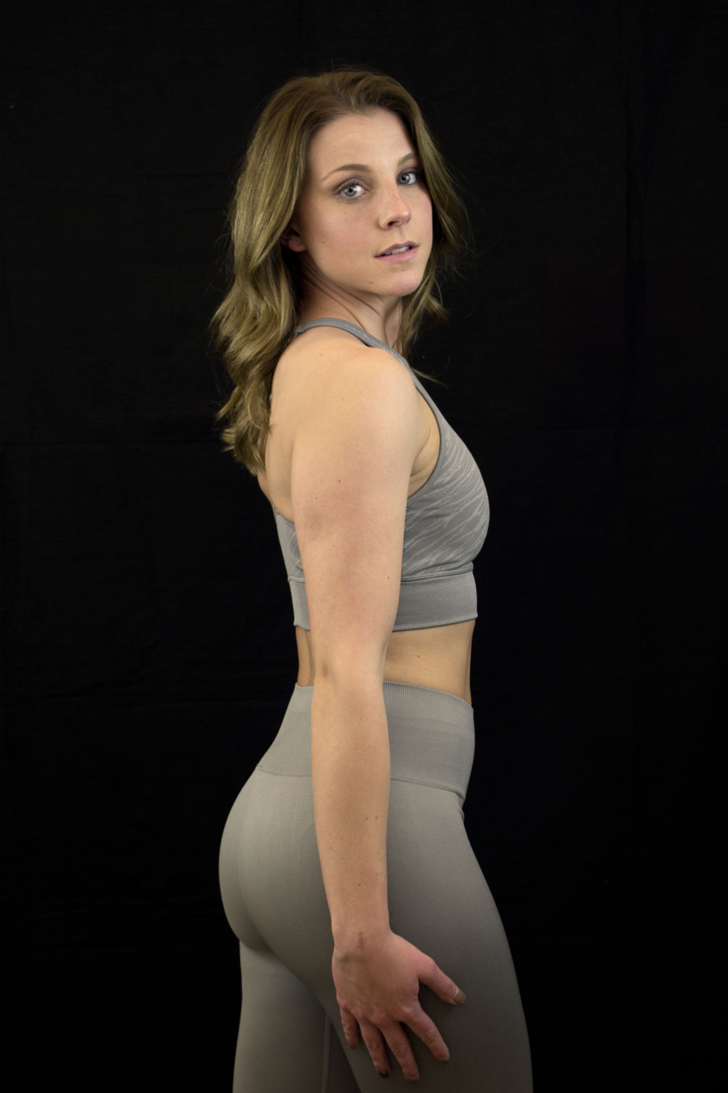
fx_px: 1592
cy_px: 546
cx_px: 364
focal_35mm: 52
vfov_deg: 37.9
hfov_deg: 25.8
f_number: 5.6
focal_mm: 35
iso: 400
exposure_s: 1/50
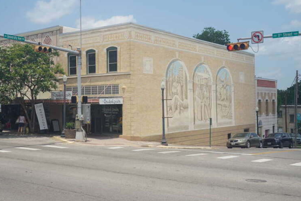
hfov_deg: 42.3
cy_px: 97
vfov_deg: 28.9
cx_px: 146
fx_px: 389
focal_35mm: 47
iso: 100
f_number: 11
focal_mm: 29
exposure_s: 1/160
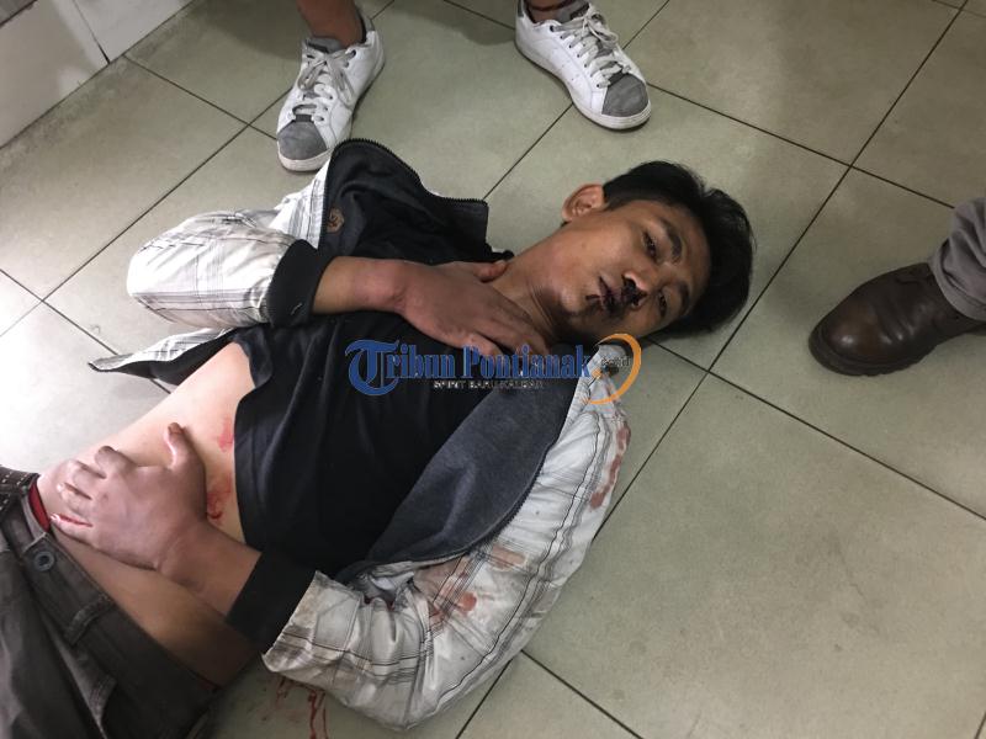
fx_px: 826
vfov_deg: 48.2
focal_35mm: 29
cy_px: 370
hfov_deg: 61.7
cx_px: 493
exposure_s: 1/8
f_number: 2.2
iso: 100
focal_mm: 4.15
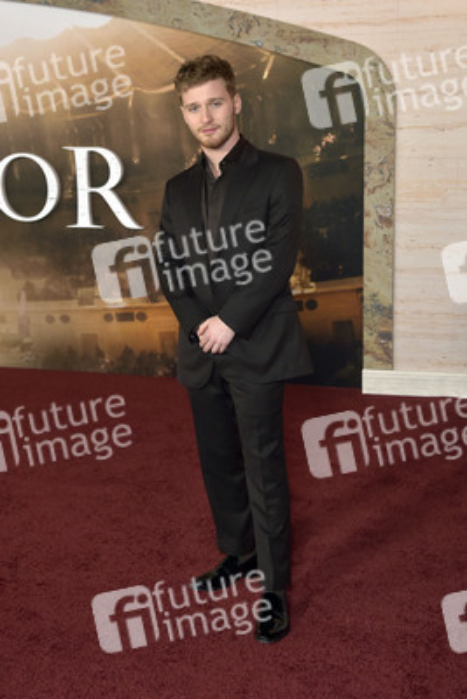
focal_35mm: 50
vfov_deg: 39.6
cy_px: 350
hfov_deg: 27.0
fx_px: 972
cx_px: 234
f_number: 5.6
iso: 1000
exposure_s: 1/250
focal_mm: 50
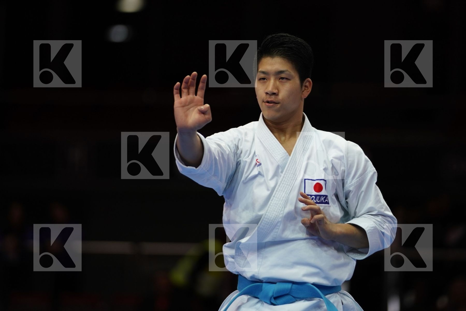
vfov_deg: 5.1
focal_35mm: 268
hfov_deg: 7.7
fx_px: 3469
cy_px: 156
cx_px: 233
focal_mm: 179
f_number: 2.8
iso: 320
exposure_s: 1/125
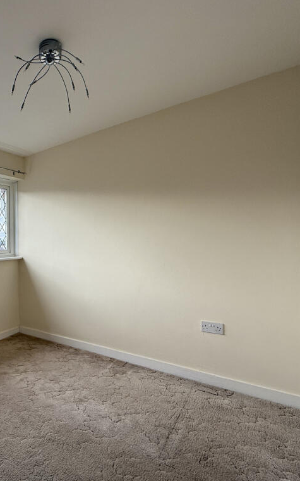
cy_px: 242
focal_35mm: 20
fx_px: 262
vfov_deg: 85.1
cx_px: 39
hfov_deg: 53.4
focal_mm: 2.22
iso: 64
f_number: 2.2
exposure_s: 1/285
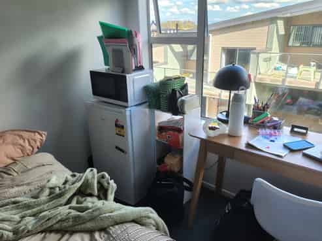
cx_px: 161
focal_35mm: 25
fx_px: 232
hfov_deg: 69.4
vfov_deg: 54.8
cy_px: 120
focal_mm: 4.71
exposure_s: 1/100
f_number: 1.7
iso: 173
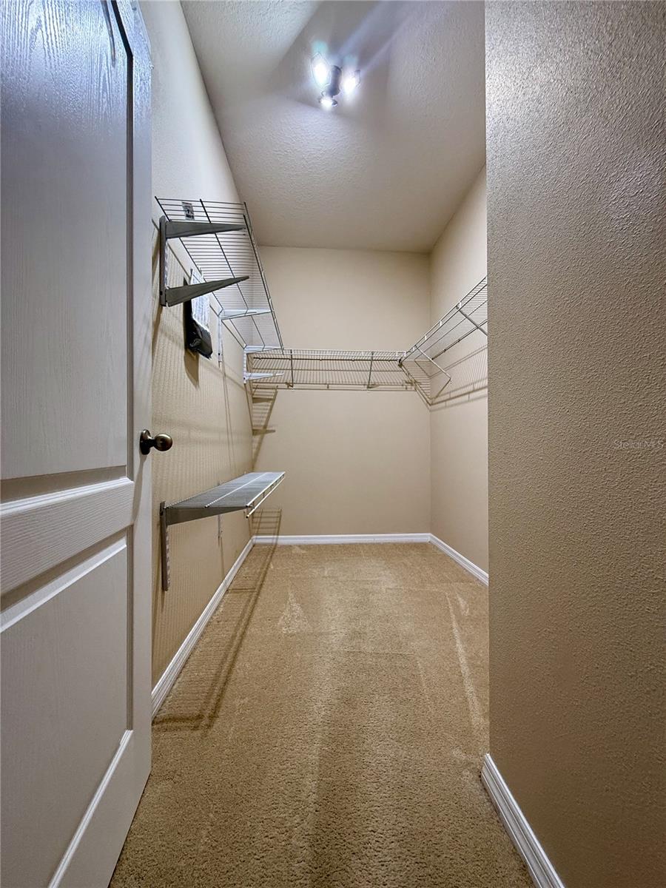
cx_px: 333
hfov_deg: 85.7
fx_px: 359
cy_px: 444
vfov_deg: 102.1
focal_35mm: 14
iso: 200
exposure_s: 1/120
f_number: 2.2
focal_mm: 2.22
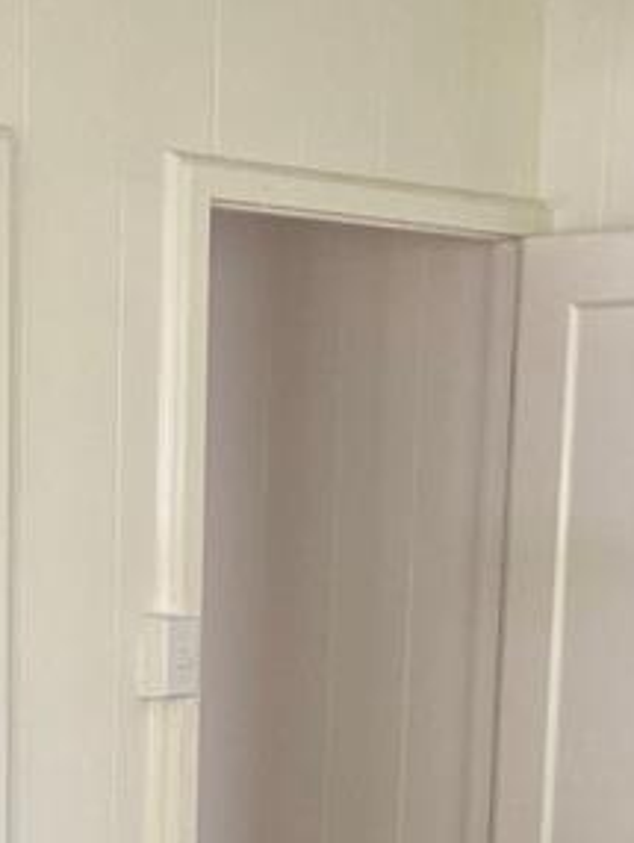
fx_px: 2658
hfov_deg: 13.6
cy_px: 1011
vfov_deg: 17.2
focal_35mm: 109
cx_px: 183
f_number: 1.8
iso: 125
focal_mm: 4.25
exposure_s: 1/60
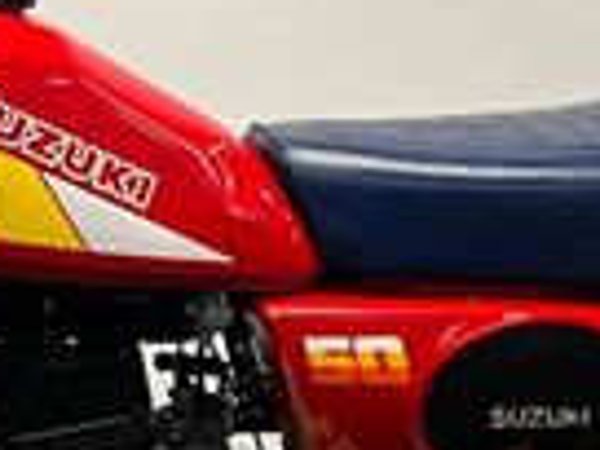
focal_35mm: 122
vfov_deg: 12.1
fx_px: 2115
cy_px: 397
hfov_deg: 15.9
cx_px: 44
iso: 80
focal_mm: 5.1
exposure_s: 1/50
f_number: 1.6
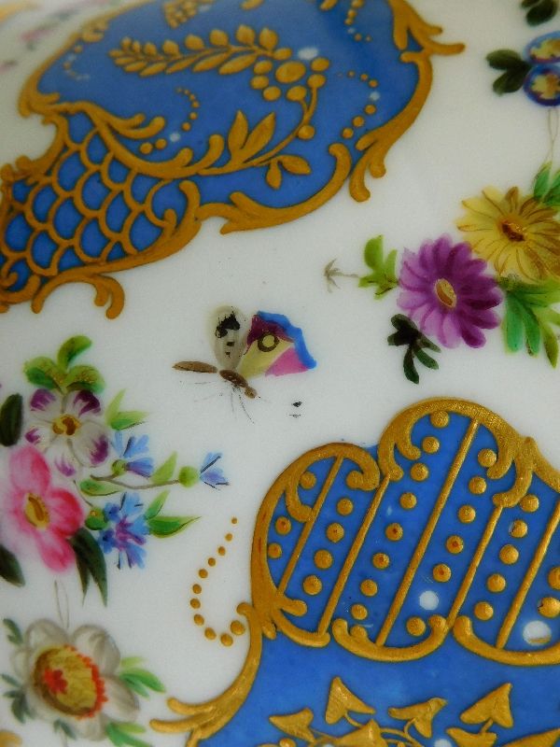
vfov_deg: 52.6
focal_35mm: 35
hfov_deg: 40.7
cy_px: 374
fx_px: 755
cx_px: 280
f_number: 3.8
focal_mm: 6.2
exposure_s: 1/30
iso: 125
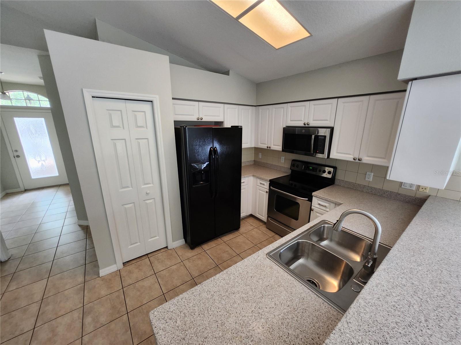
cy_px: 172
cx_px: 230
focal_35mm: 13
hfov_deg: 106.2
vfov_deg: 89.9
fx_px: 173
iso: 250
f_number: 2.2
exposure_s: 1/60
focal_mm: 1.74
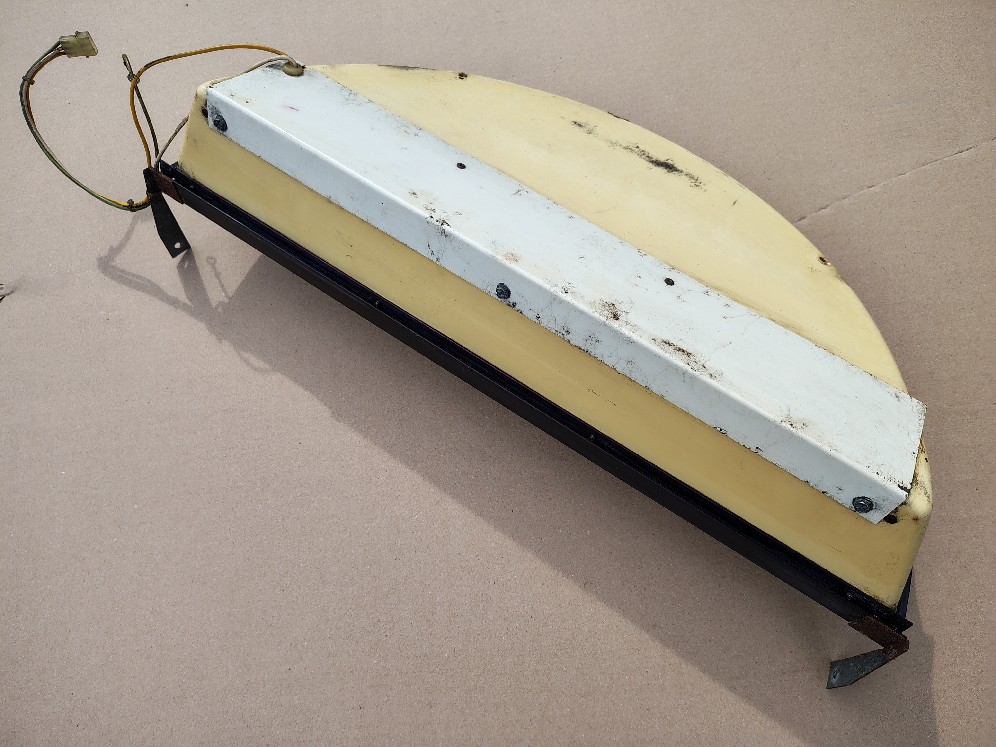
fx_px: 691
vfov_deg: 56.8
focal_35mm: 24
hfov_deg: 71.6
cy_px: 374
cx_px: 498
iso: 100
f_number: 1.8
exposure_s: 1/1266
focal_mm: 5.56
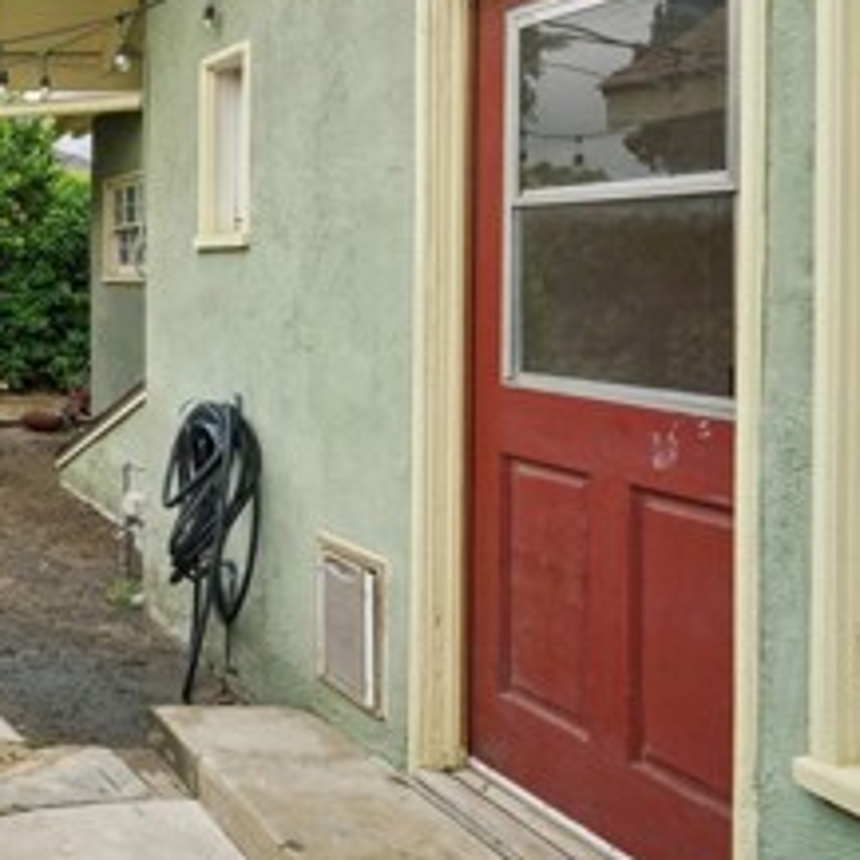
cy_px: 218
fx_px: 984
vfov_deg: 45.6
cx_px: -242
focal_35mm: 35
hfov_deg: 34.4
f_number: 7.1
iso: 100
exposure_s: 1/40
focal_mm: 14
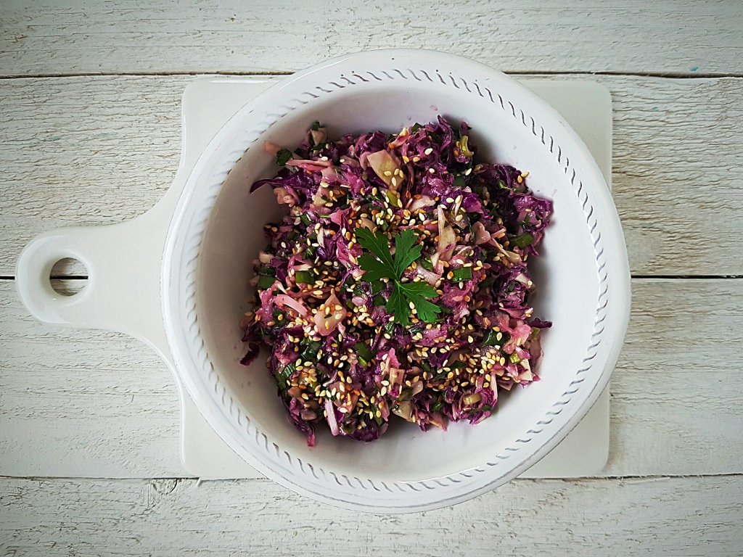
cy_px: 278
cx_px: 372
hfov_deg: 67.3
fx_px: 558
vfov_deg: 53.1
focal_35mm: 26
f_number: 1.7
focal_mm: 4.2
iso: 125
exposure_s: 1/50
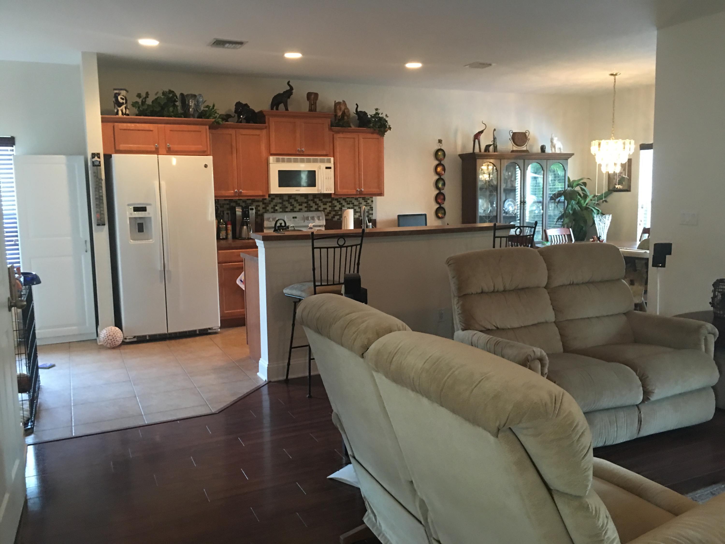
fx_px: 607
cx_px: 362
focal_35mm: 29
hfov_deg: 61.7
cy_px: 272
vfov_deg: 48.2
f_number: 2.2
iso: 80
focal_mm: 4.15
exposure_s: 1/10
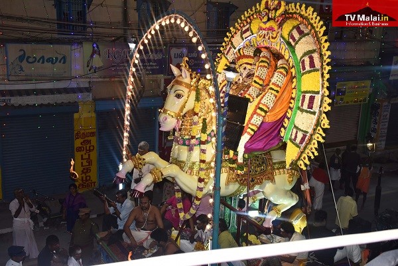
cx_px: 199
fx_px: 448
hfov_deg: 47.9
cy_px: 133
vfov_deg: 33.0
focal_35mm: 40
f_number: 7.1
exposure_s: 1/125
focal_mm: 27
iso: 320
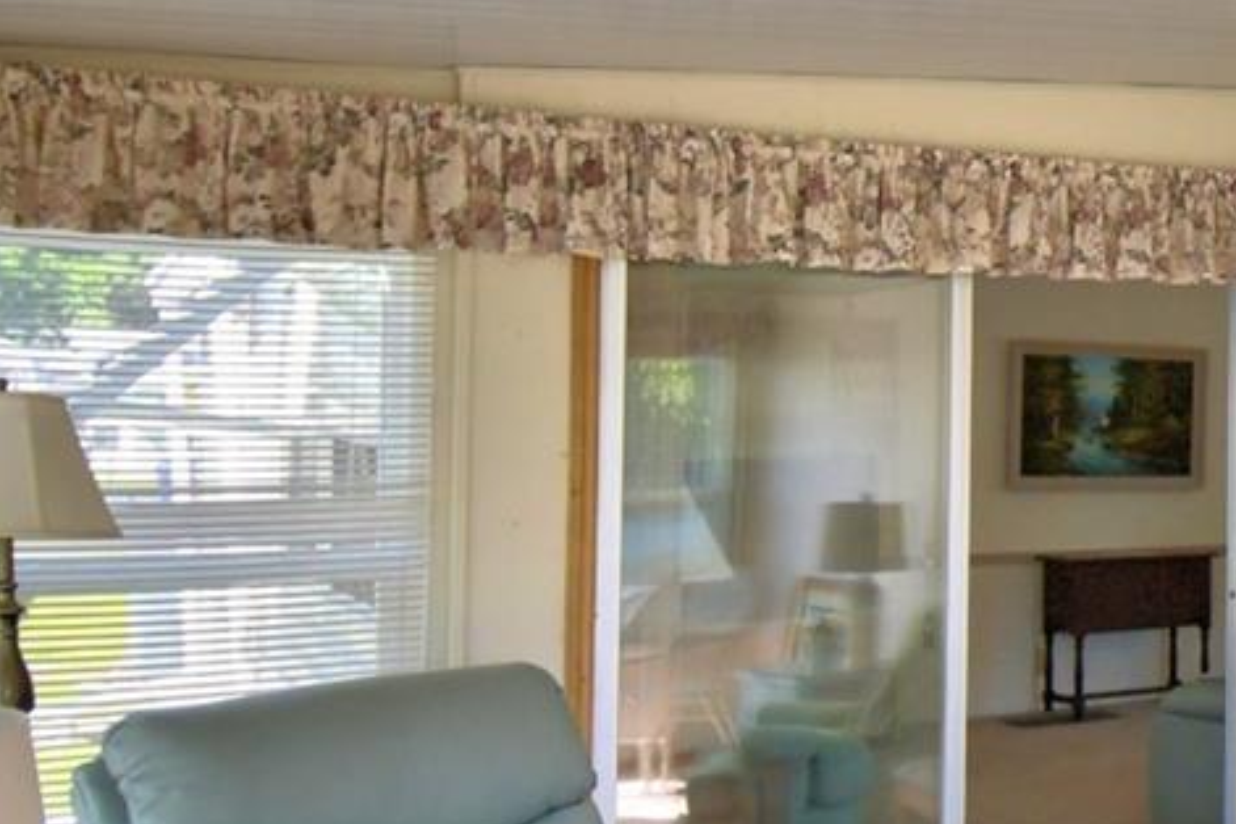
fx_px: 1751
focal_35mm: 51
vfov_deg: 26.5
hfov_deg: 30.2
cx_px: 1635
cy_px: 388
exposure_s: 1/200
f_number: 4.5
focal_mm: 10
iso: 200
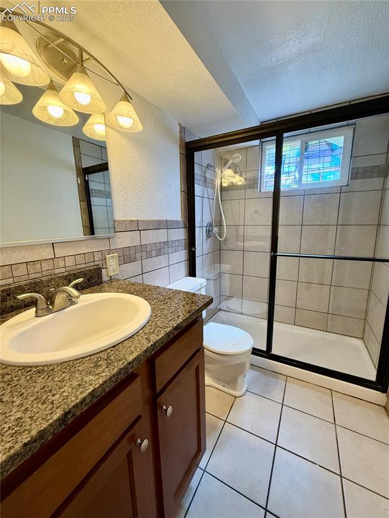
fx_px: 210
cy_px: 259
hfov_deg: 85.7
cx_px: 194
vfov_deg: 102.1
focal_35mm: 14
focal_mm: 2.22
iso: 250
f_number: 2.2
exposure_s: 1/120
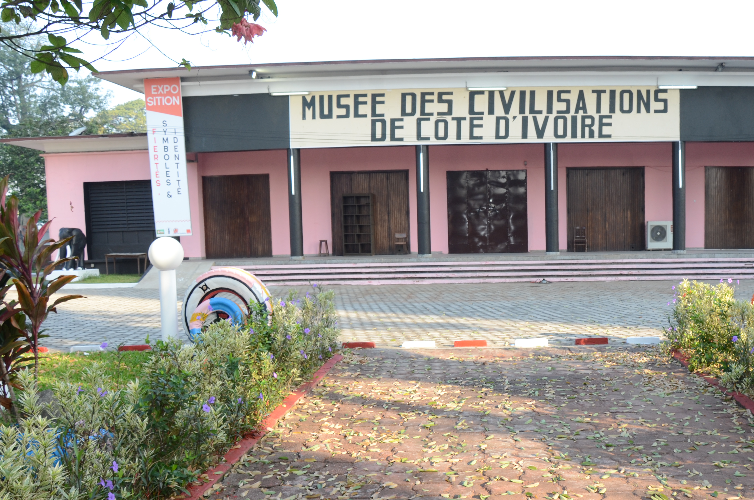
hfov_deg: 52.3
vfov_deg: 36.4
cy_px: 325
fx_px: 752
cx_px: 500
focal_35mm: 36
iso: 200
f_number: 7.1
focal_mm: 18
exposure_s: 1/60
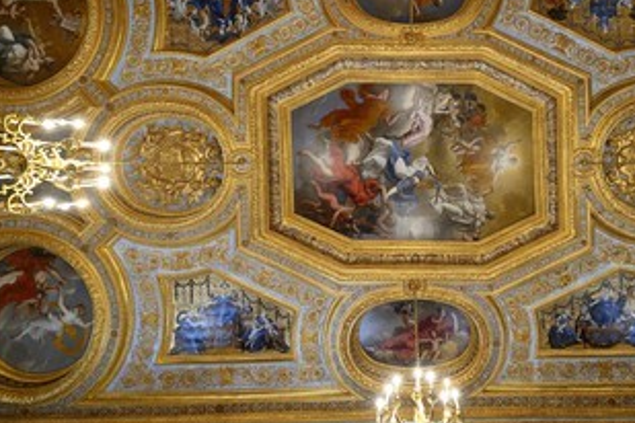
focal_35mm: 19
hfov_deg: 84.5
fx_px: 335
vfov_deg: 63.9
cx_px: 413
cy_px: 166
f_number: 7.1
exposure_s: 1/5
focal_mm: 14
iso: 640
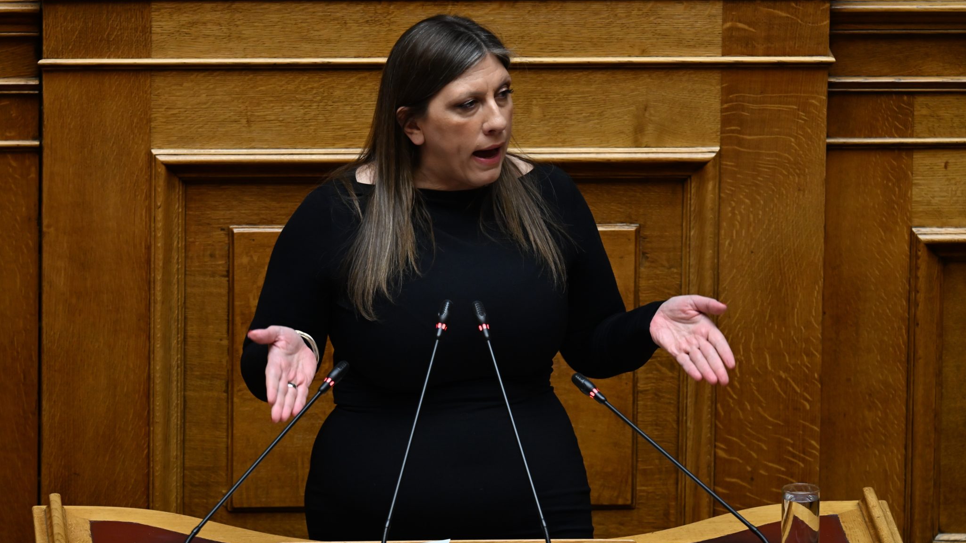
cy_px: 274
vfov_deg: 3.1
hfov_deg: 5.6
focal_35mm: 388
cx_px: 483
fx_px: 9939
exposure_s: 1/250
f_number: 6
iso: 2500
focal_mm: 370
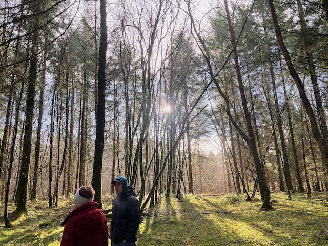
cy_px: 123
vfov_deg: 49.7
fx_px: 265
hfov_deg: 63.4
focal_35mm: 28
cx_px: 164
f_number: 1.8
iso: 40
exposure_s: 1/165
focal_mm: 3.99
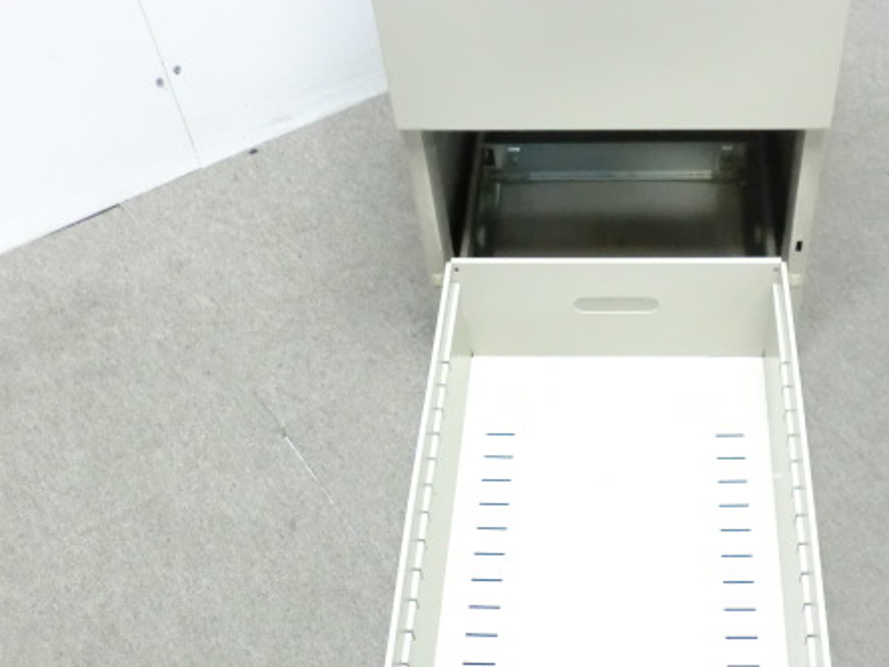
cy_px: 471
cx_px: 609
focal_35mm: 46
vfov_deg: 31.2
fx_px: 1182
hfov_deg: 40.6
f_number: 3.5
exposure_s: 1/20
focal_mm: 5.8
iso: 800
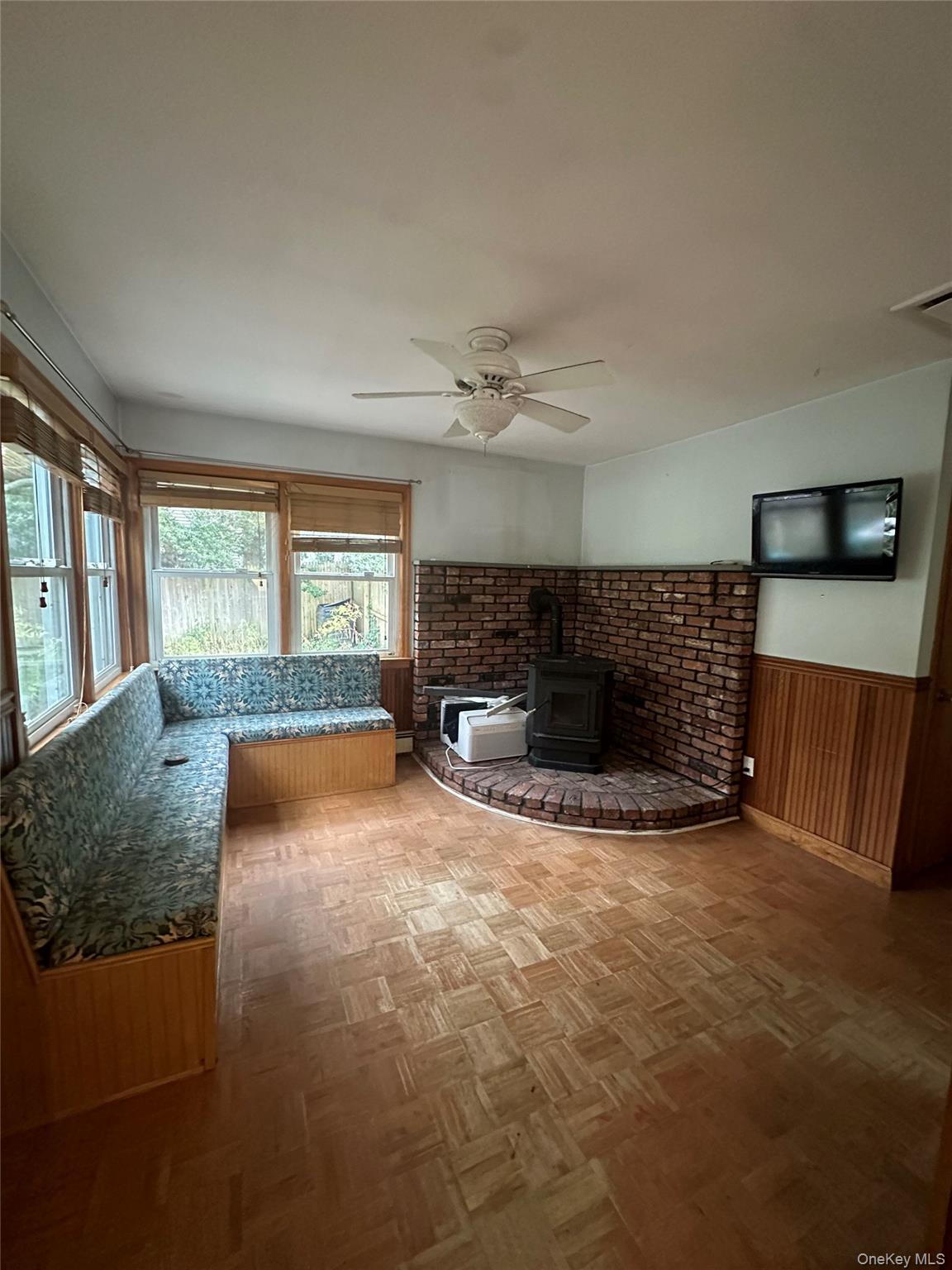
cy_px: 635
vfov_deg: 102.1
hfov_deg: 85.7
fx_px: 513
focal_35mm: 14
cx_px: 476
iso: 1000
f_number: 2.2
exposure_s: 1/60
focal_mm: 2.22
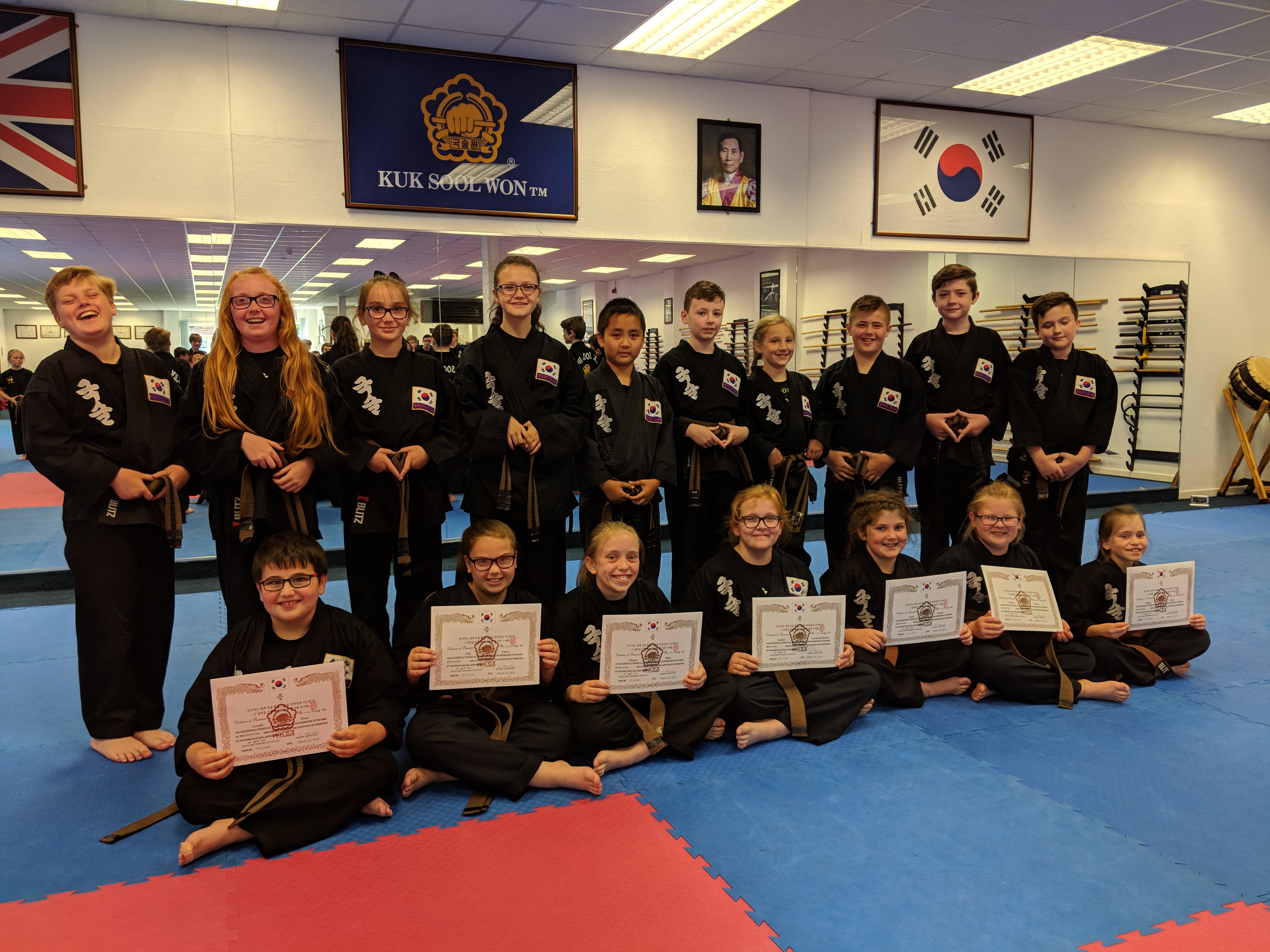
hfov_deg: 65.3
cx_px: 635
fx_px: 991
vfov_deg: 51.4
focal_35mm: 27
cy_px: 476
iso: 52
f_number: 1.8
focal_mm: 4.44
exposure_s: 1/100
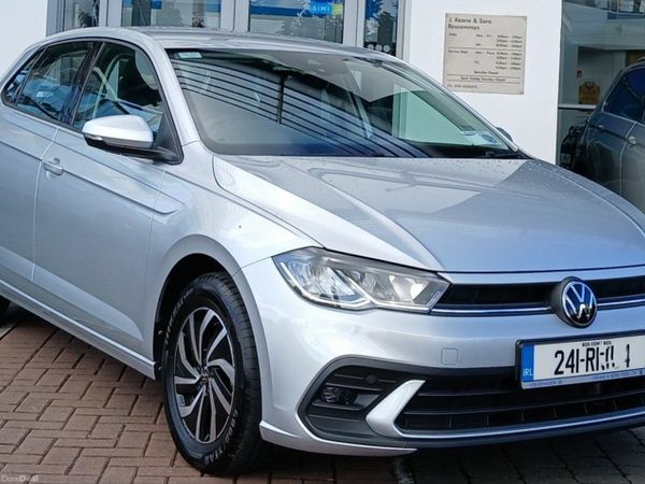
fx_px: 484
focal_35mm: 26
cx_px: 322
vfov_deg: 53.1
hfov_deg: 67.3
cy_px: 242
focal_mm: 3.98
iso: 20
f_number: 1.8
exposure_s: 1/281
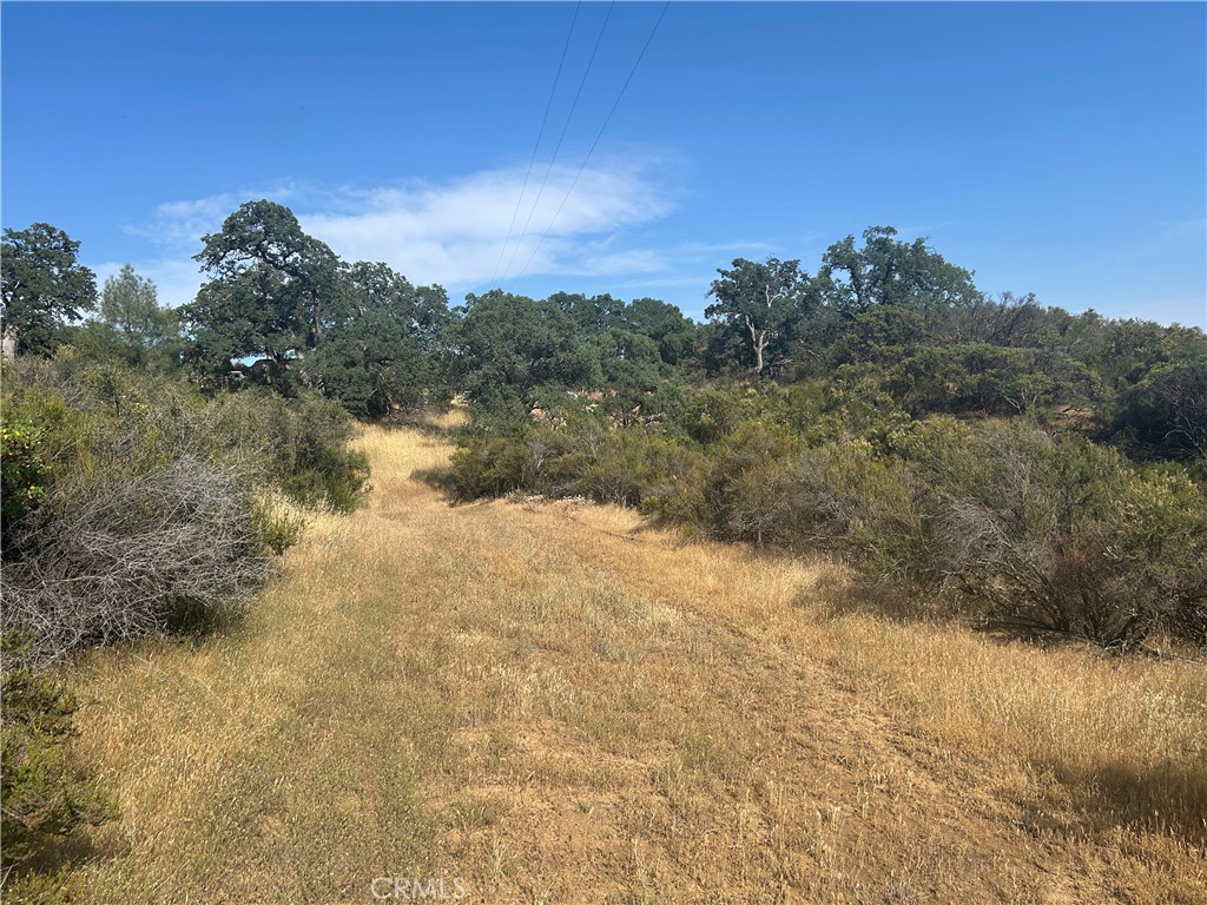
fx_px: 907
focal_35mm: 26
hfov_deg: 67.3
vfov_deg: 53.1
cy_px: 452
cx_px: 604
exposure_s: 1/4115
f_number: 1.5
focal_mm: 5.7
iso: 50
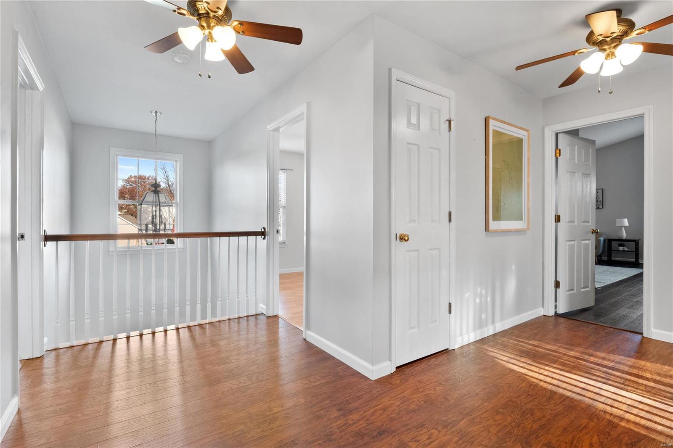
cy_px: 224
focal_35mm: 16
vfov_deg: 73.7
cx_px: 336
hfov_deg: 96.7
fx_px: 299
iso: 400
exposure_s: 1/5
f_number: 8
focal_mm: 8
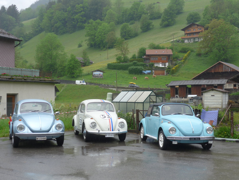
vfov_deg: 28.0
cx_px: 120
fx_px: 359
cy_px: 90
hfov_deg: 36.8
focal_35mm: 52
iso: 80
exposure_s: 1/200
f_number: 3.3
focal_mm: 10.7
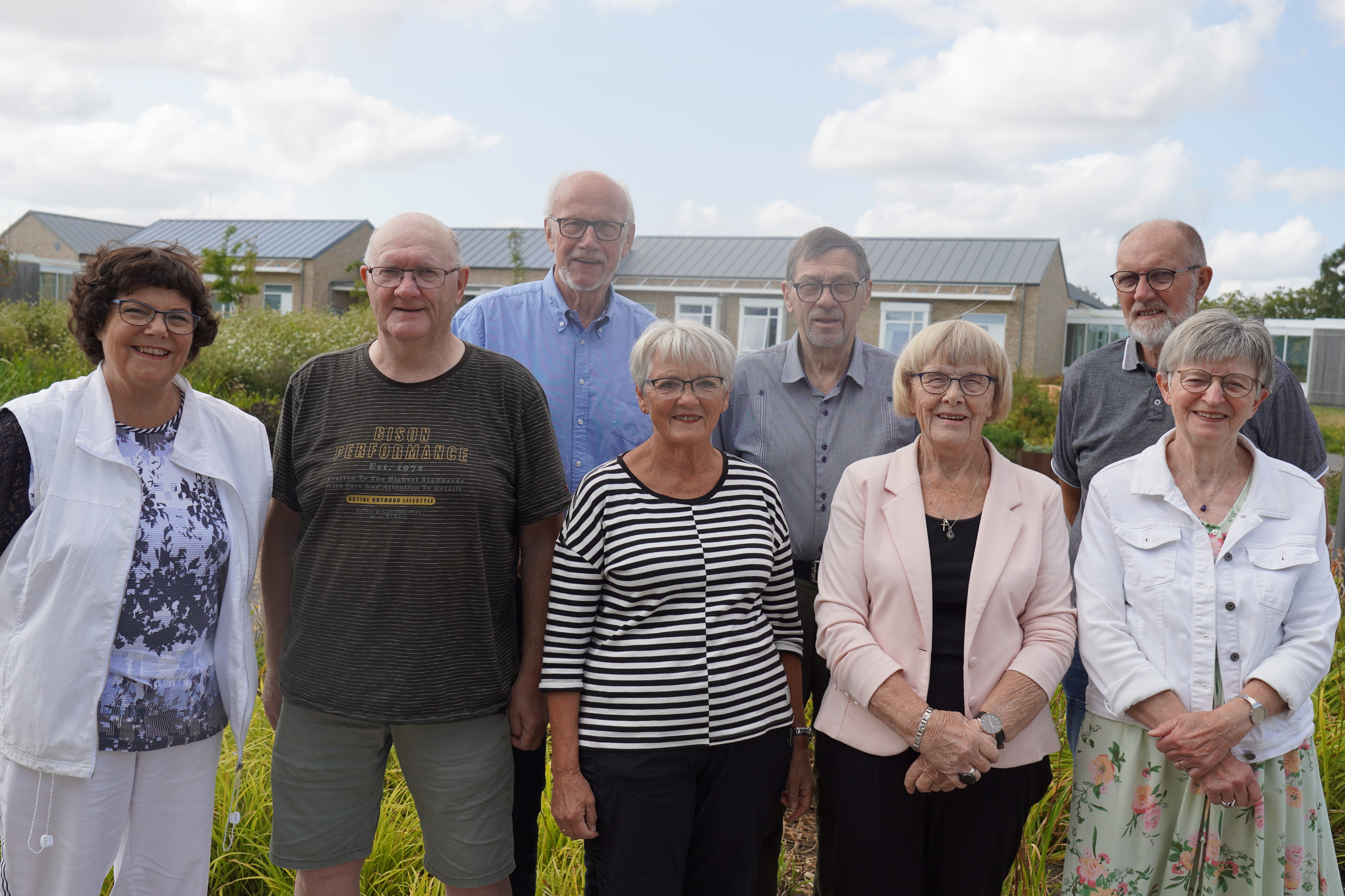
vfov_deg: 38.4
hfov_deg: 55.1
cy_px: 448
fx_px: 1289
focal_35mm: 34
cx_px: 672
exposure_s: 1/640
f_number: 4.5
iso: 100
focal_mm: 23
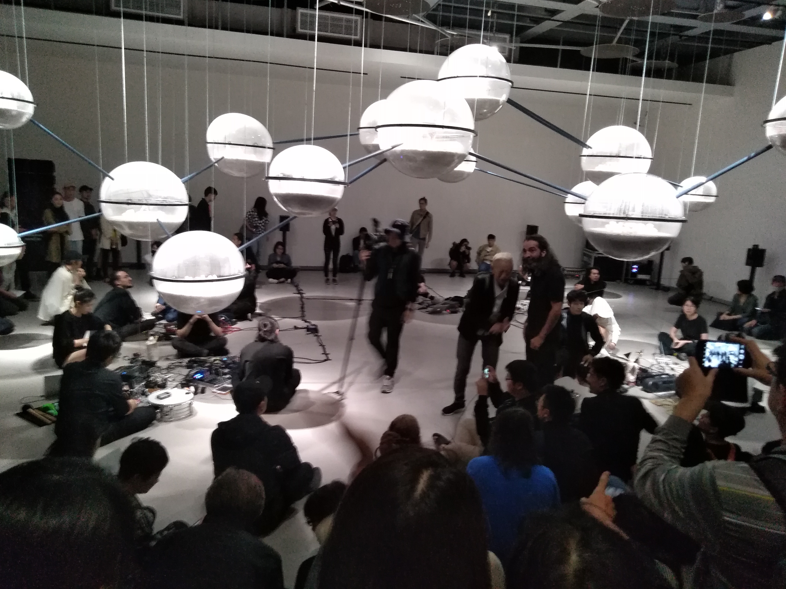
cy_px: 294
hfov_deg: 67.3
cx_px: 393
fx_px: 590
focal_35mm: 26
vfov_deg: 53.1
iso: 817
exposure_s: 1/15
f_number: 2.2
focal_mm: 3.46
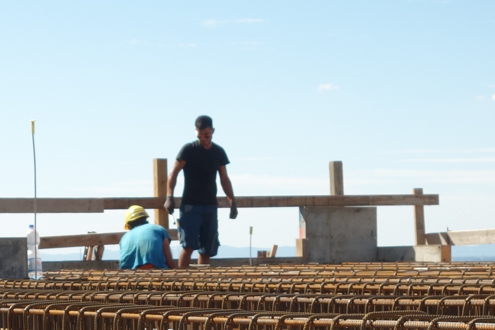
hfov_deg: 15.3
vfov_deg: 9.9
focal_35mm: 134
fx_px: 1842
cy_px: 491
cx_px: 227
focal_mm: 13.58
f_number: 5.6
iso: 125
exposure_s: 1/320
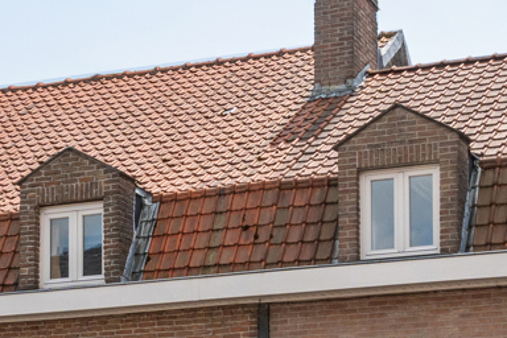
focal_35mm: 90
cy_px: 366
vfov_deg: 14.9
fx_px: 1267
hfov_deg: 22.4
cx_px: 374
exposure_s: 1/800
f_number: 13
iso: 800
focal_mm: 19.2
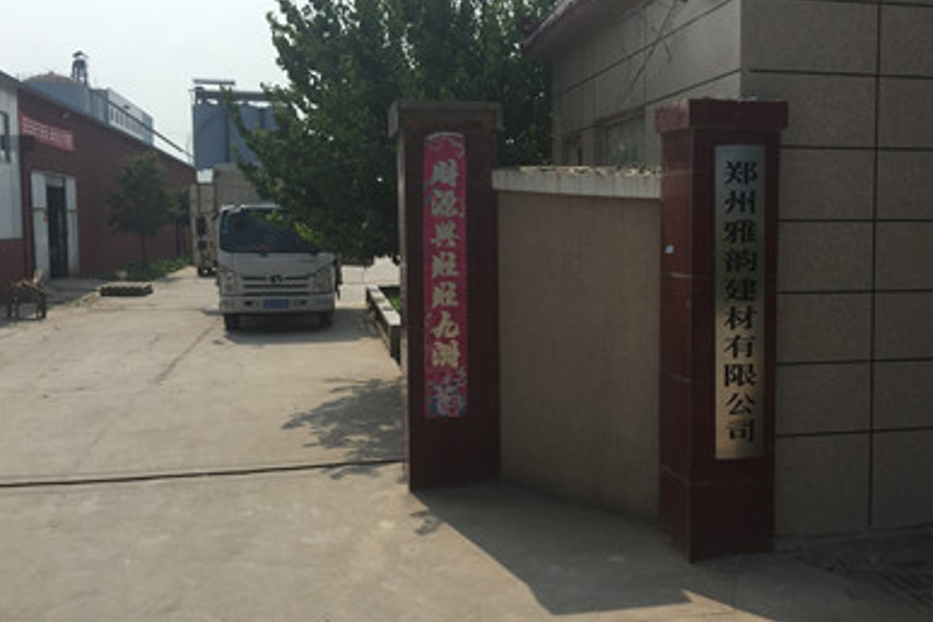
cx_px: 588
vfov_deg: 34.2
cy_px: 322
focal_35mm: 39
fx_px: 1011
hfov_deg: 49.0
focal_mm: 4.15
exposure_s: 1/3300
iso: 32
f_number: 2.2
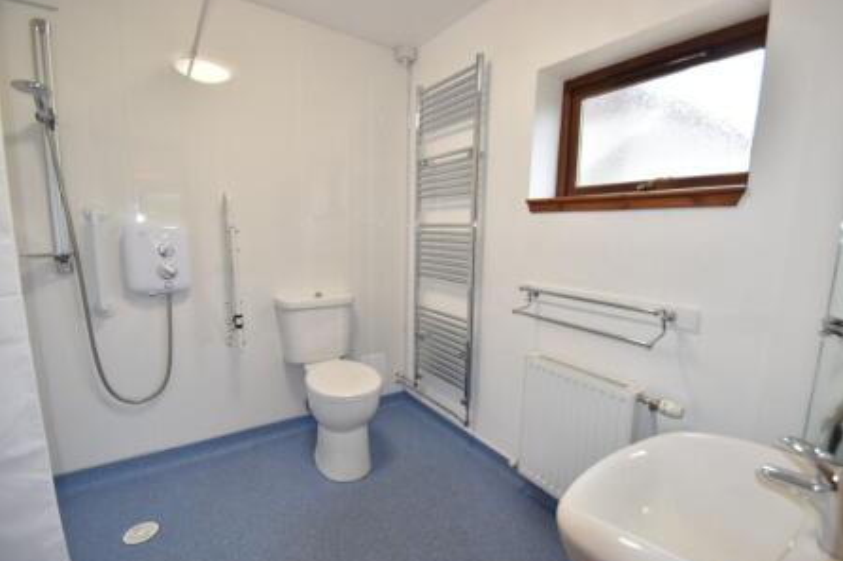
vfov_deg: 73.7
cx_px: 448
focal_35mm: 16
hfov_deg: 96.6
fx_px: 375
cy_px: 284
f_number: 4.5
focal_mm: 10
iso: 360
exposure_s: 1/60
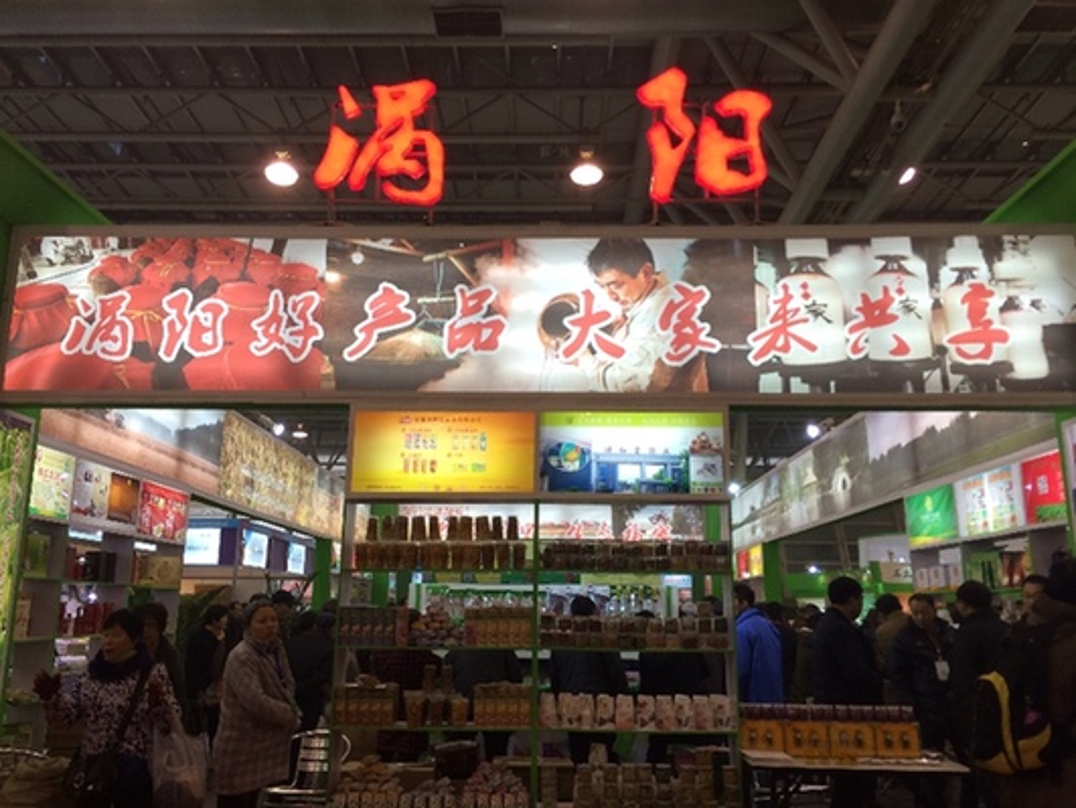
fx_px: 902
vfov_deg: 48.3
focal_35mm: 29
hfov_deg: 61.6
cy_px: 404
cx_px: 538
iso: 40
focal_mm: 4.15
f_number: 2.2
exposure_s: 1/33
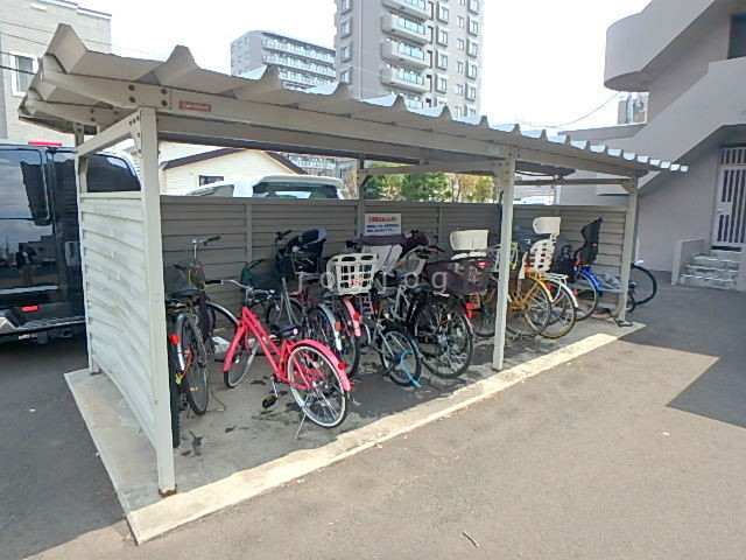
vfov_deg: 63.4
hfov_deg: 79.0
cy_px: 280
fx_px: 453
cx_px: 373
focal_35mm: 21
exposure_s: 1/500
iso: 125
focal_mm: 3.7
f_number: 3.5
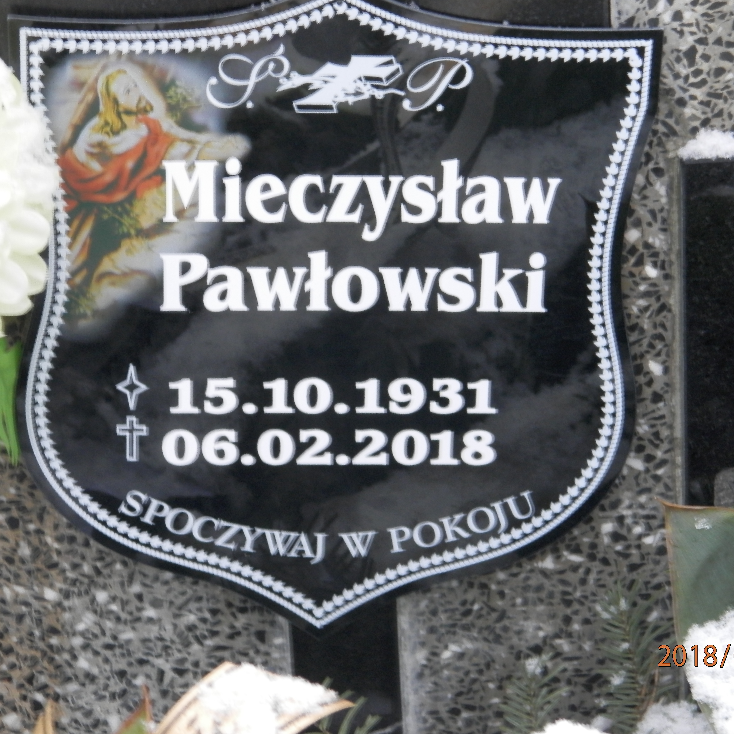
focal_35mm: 125
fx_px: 2999
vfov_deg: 14.0
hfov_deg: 14.0
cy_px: 367
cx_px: 379
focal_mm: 19
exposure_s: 1/10
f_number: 4.5
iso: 200
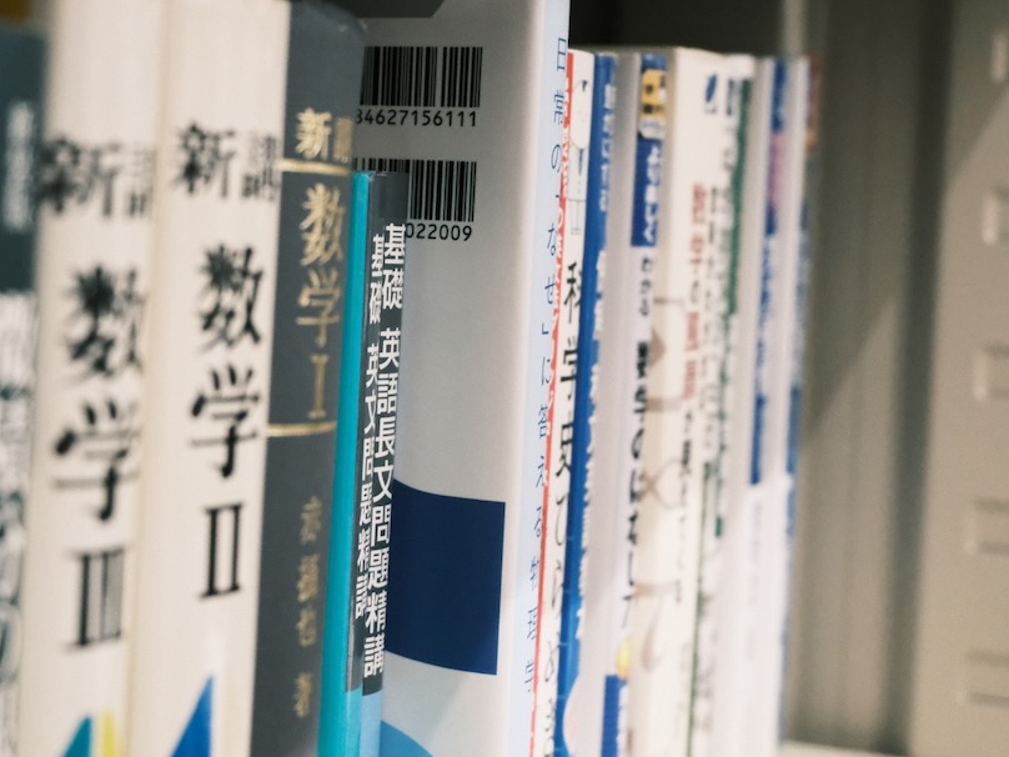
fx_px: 1953
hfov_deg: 28.9
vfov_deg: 21.9
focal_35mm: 67
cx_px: 401
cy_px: 360
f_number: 4.5
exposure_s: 1/56
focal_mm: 29.6
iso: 6400
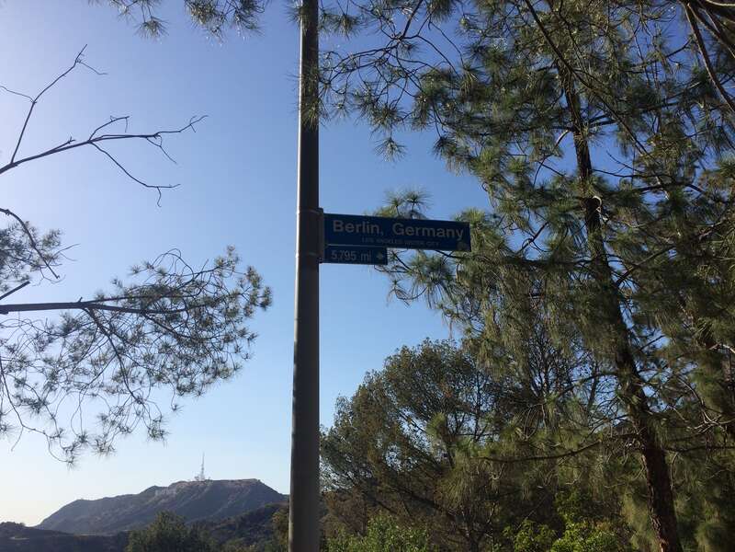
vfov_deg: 48.2
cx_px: 368
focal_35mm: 29
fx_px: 616
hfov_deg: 61.7
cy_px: 276
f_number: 2.2
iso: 32
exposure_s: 1/2740
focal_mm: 4.15
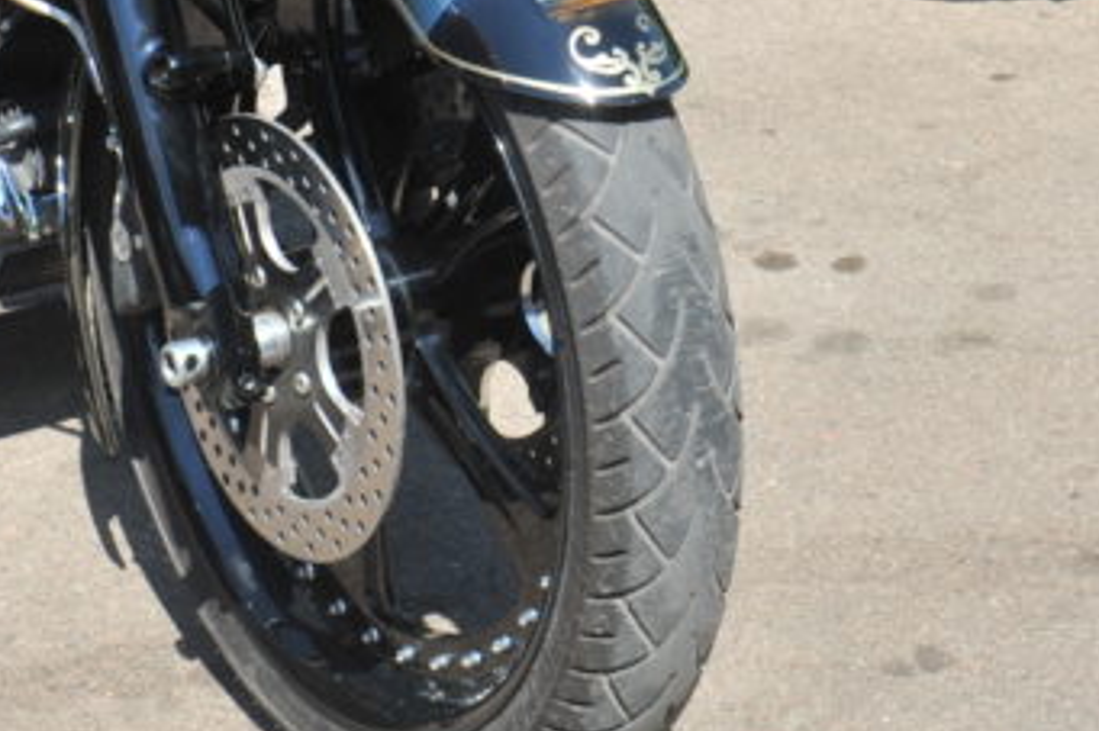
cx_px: 635
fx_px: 3295
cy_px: -242
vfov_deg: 12.3
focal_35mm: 108
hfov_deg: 18.9
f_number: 13
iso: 200
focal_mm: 36
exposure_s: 1/125
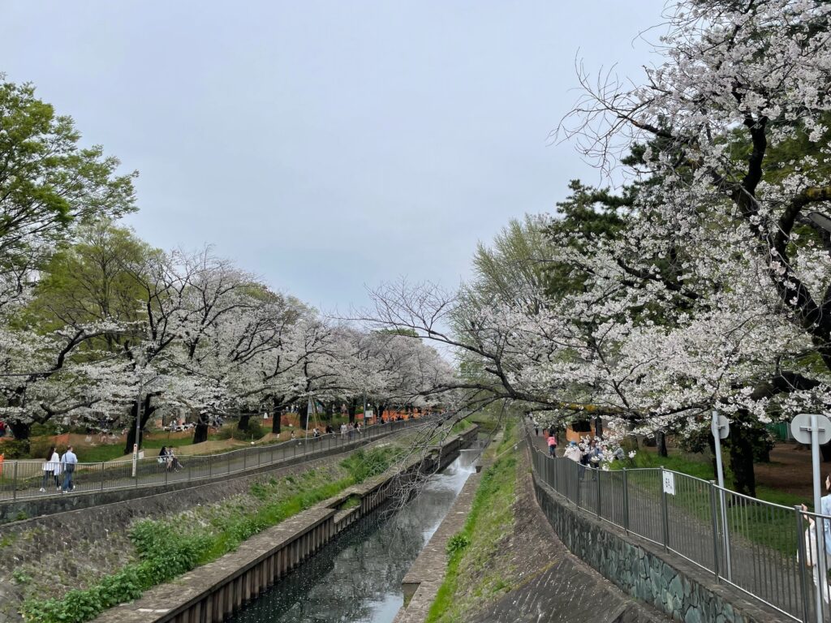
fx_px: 624
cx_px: 416
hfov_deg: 67.3
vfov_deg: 53.1
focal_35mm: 26
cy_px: 312
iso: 32
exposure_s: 1/769
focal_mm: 4.2
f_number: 1.6
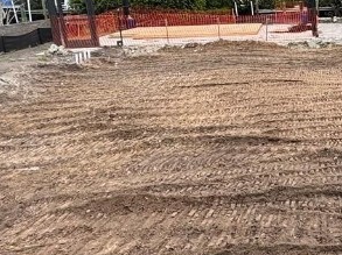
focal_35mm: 49
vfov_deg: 29.5
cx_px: 371
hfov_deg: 34.1
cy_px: 104
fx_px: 484
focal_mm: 2.22
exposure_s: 1/1198
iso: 50
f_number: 2.2
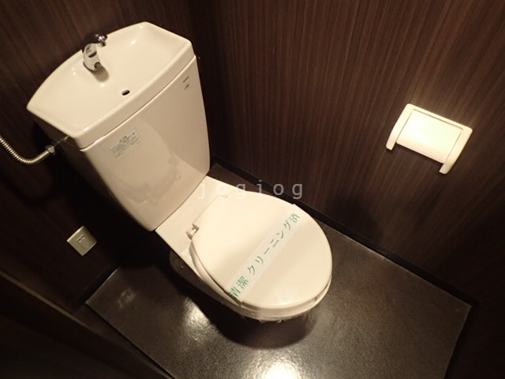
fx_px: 365
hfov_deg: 69.4
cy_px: 190
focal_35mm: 25
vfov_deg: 54.9
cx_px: 252
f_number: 2
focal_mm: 4.5
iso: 640
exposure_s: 1/30
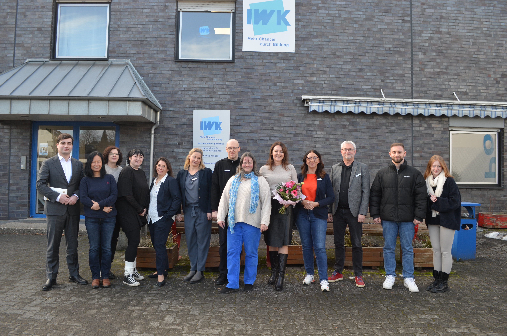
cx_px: 254
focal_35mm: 27
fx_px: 379
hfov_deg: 67.5
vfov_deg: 47.7
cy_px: 168
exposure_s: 1/125
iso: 200
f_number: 5.6
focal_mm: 18
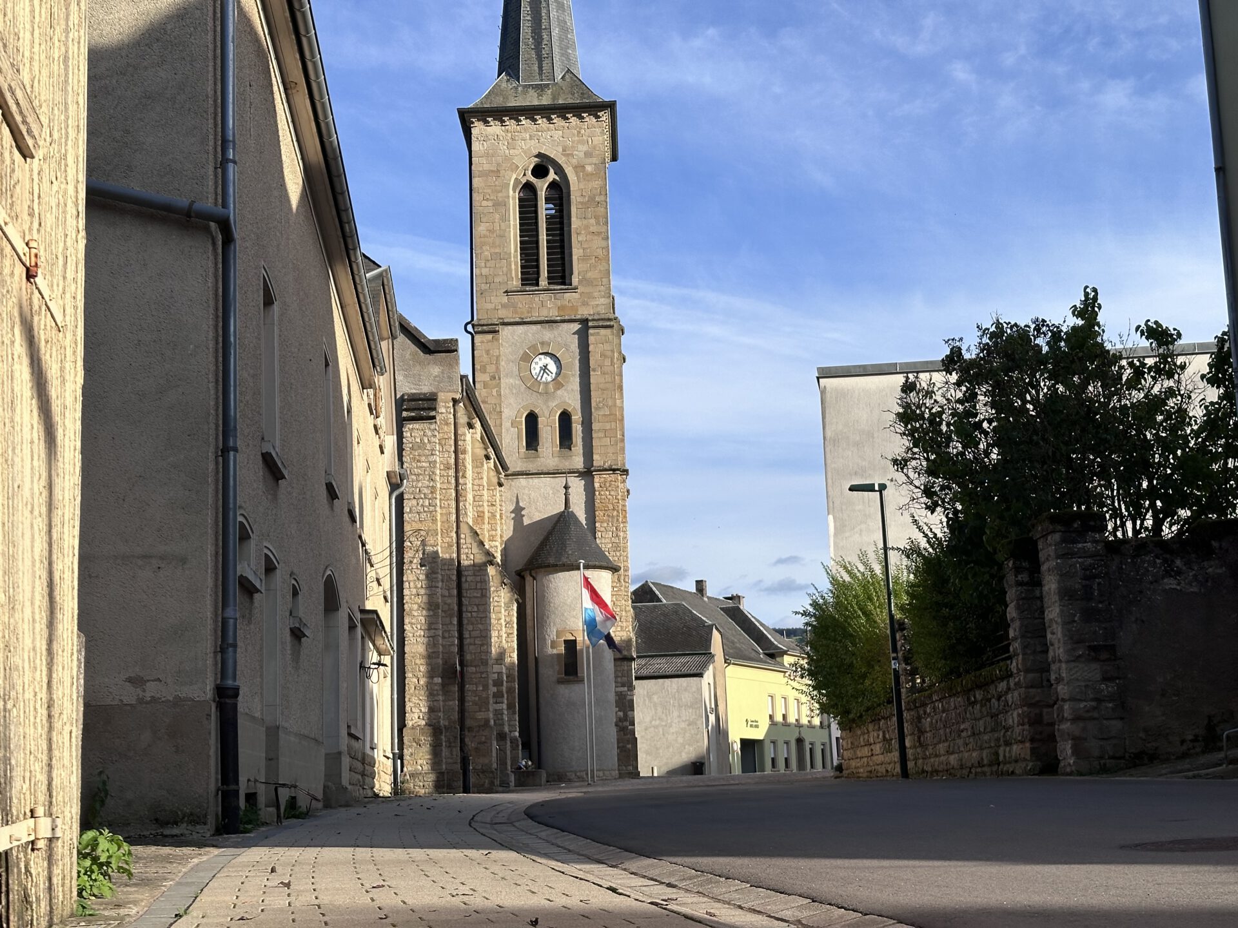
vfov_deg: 30.3
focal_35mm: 48
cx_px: 619
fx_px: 1717
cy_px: 464
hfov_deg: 39.7
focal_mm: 6.86
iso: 64
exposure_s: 1/2890
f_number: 1.78
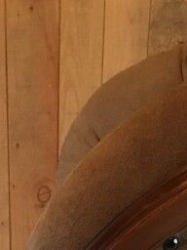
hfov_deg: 15.2
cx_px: 66
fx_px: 699
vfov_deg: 18.2
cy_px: 366
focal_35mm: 97
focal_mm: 3.3
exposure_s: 1/17
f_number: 2.4
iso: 320
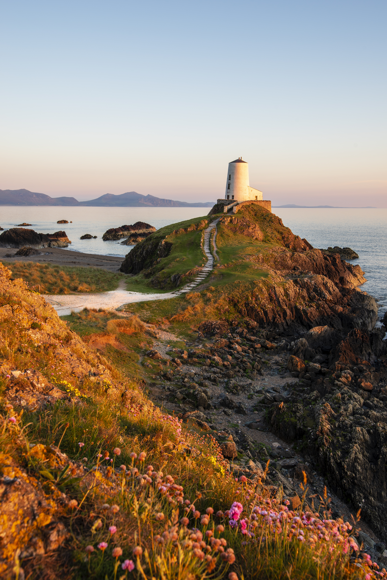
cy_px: 290
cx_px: 194
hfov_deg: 43.6
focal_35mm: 30
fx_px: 483
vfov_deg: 61.9
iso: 100
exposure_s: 1/15
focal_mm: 30
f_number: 11
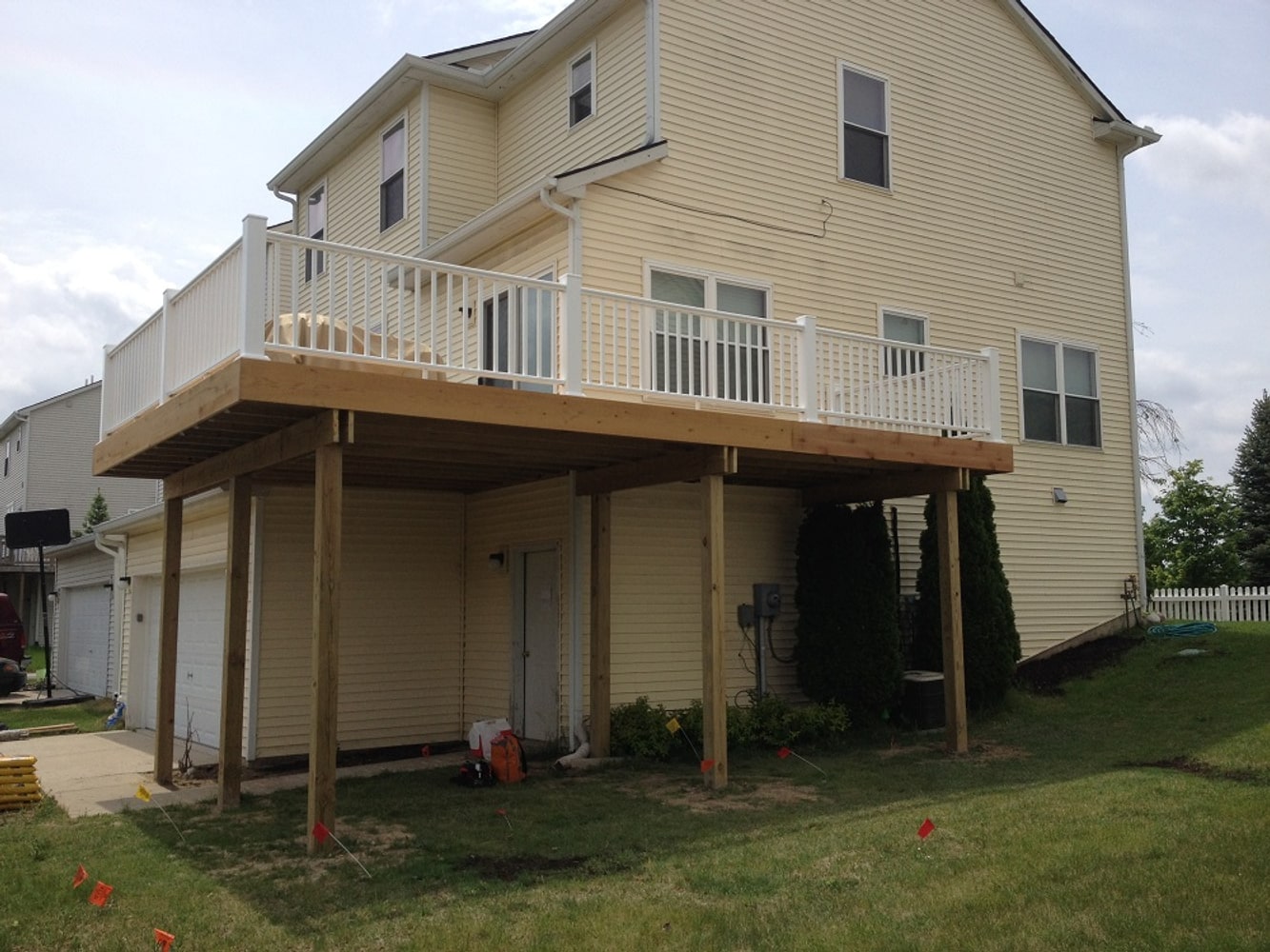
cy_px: 476
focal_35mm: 35
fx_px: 1284
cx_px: 635
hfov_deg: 52.6
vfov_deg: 40.7
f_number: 2.4
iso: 50
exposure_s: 1/2208
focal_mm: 4.28
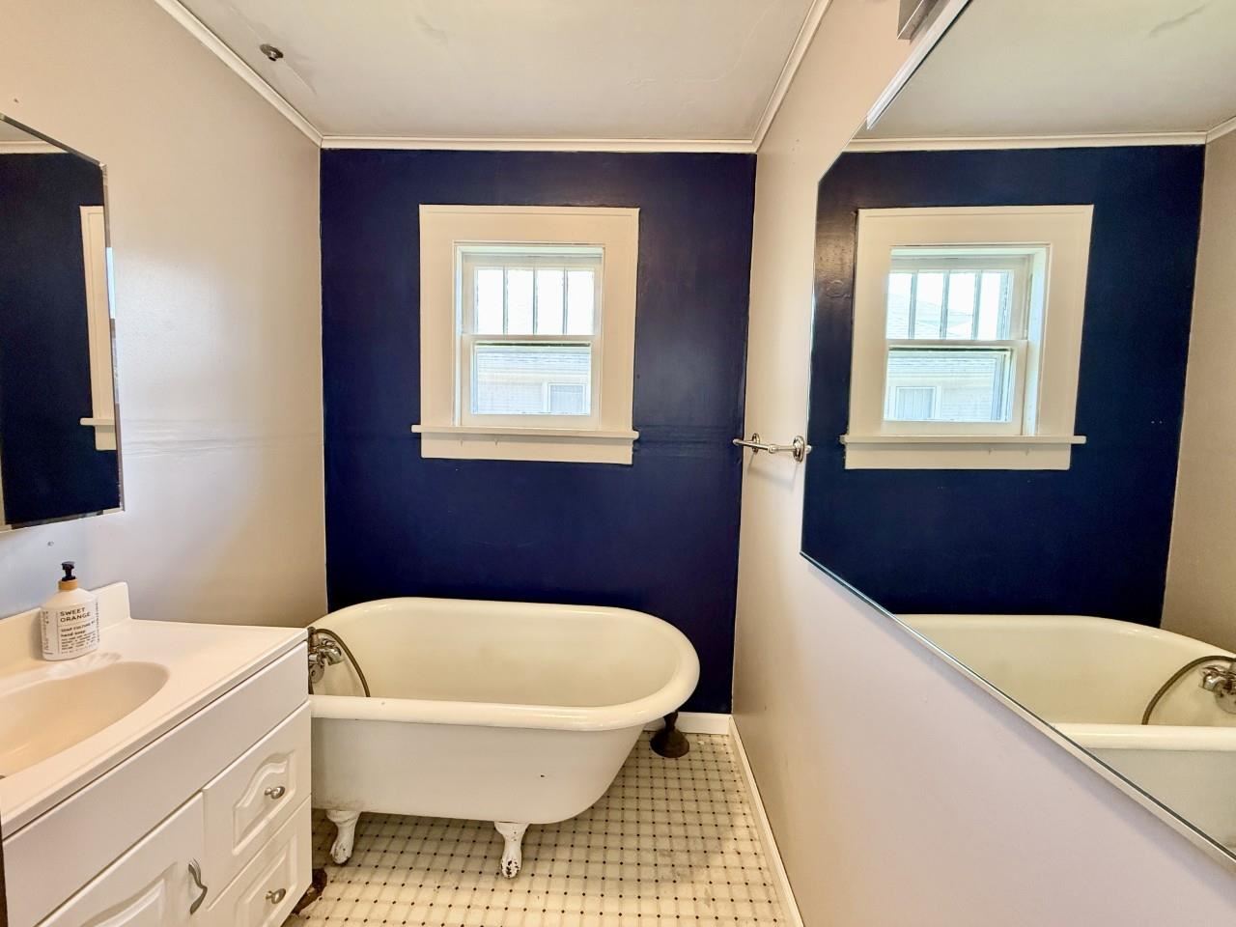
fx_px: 500
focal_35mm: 14
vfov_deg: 85.7
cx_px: 618
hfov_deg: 102.1
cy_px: 464
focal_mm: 2.22
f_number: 2.2
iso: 200
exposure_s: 1/60
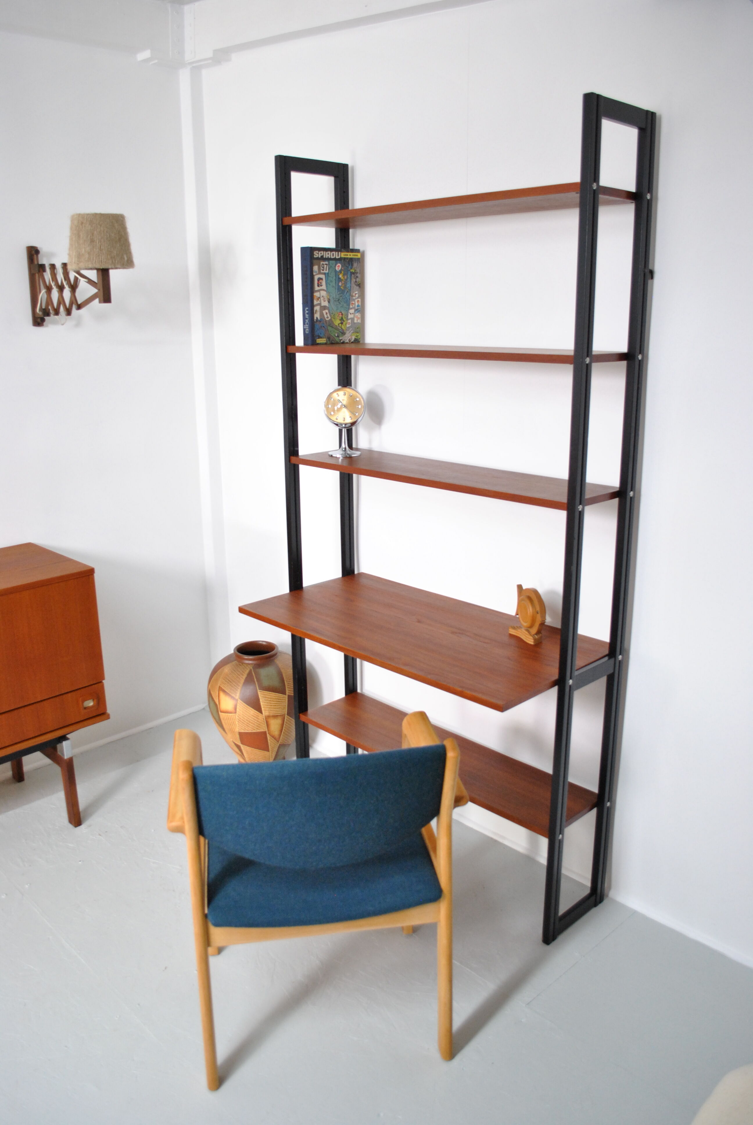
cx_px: 376
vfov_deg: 67.3
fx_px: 845
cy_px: 562
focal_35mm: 27
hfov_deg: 48.0
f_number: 3.5
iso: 560
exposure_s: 1/30
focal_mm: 18
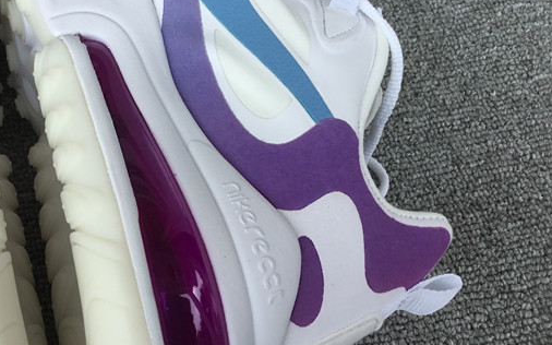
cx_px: 155
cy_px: 140
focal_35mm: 52
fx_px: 782
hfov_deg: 38.1
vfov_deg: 24.8
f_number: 2.4
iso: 25
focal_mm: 3.3
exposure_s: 1/344
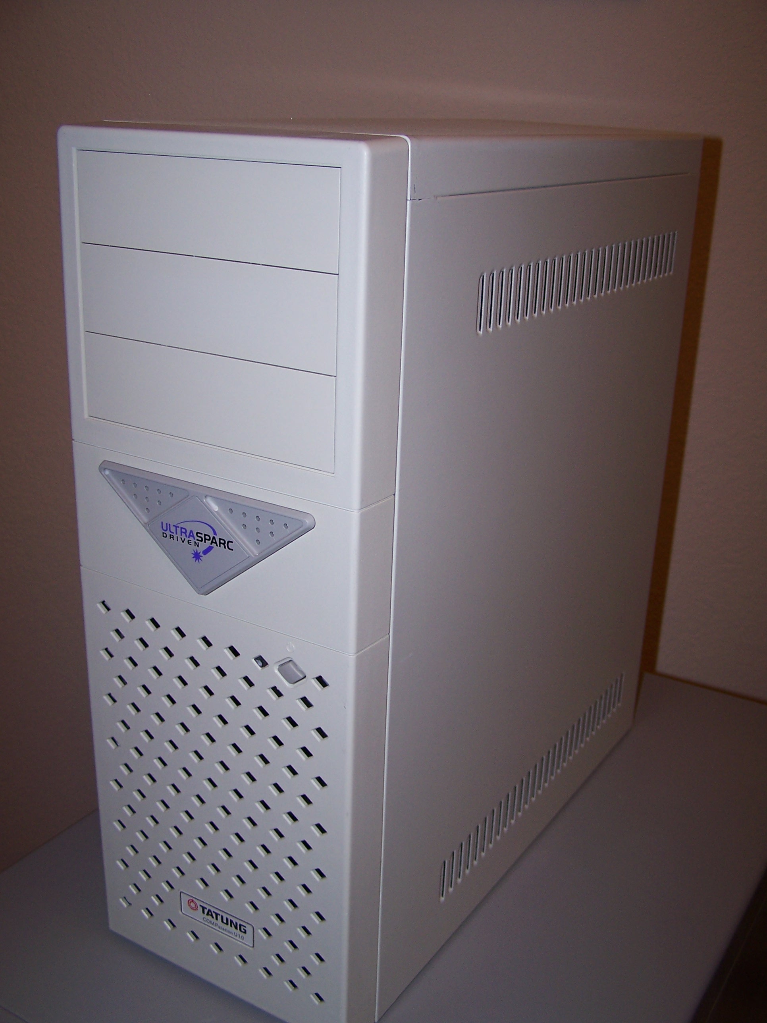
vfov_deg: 49.0
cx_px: 384
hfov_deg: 37.7
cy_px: 512
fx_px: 1123
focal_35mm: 38
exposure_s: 1/60
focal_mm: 6.3
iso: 80
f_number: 2.8
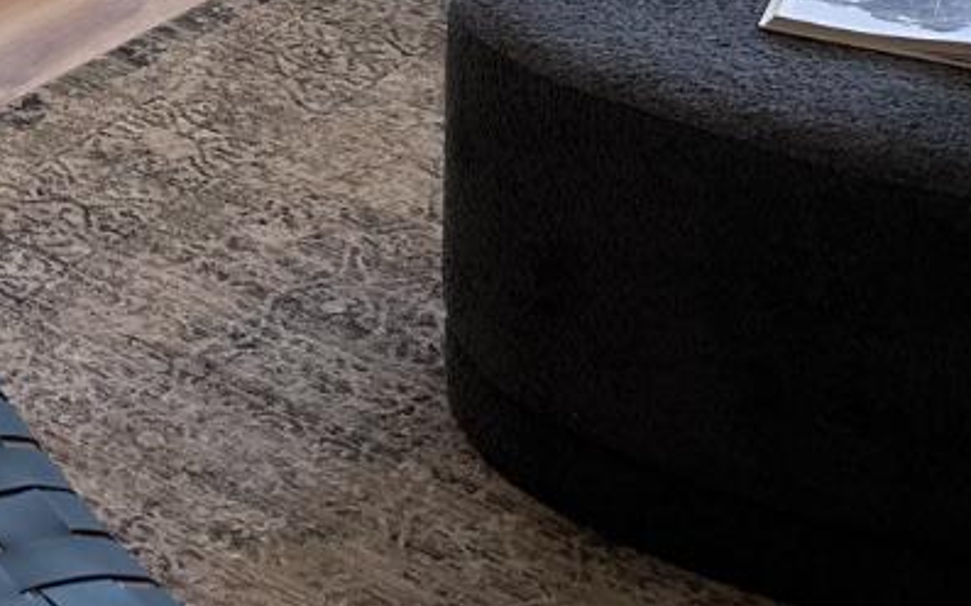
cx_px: -171
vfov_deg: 11.6
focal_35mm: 96
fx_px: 2540
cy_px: -754
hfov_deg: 20.4
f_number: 1.78
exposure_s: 1/304
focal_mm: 6.86
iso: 80
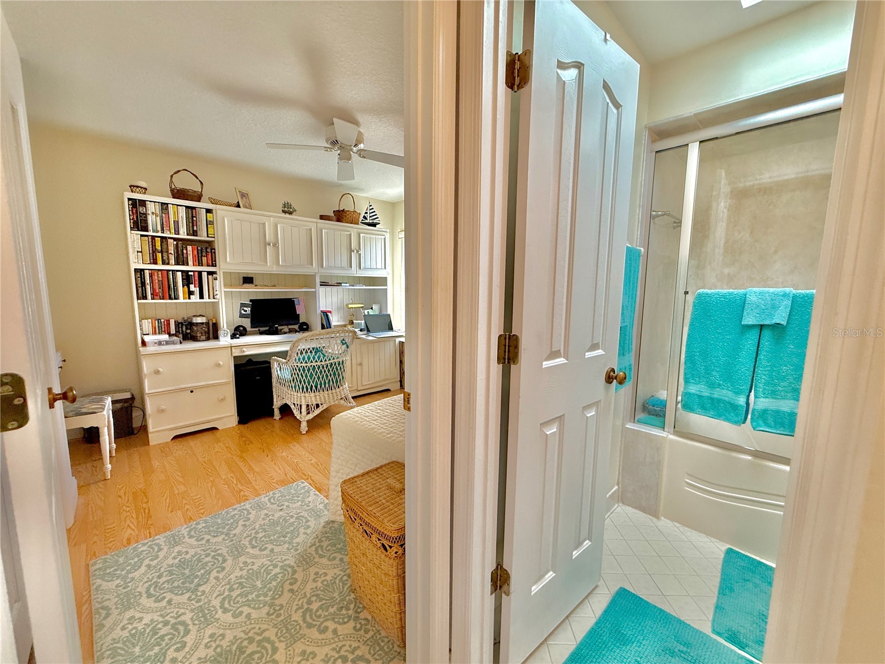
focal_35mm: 14
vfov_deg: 85.7
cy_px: 332
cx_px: 442
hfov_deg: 102.1
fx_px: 358
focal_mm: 2.22
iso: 200
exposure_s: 1/120
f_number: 2.2
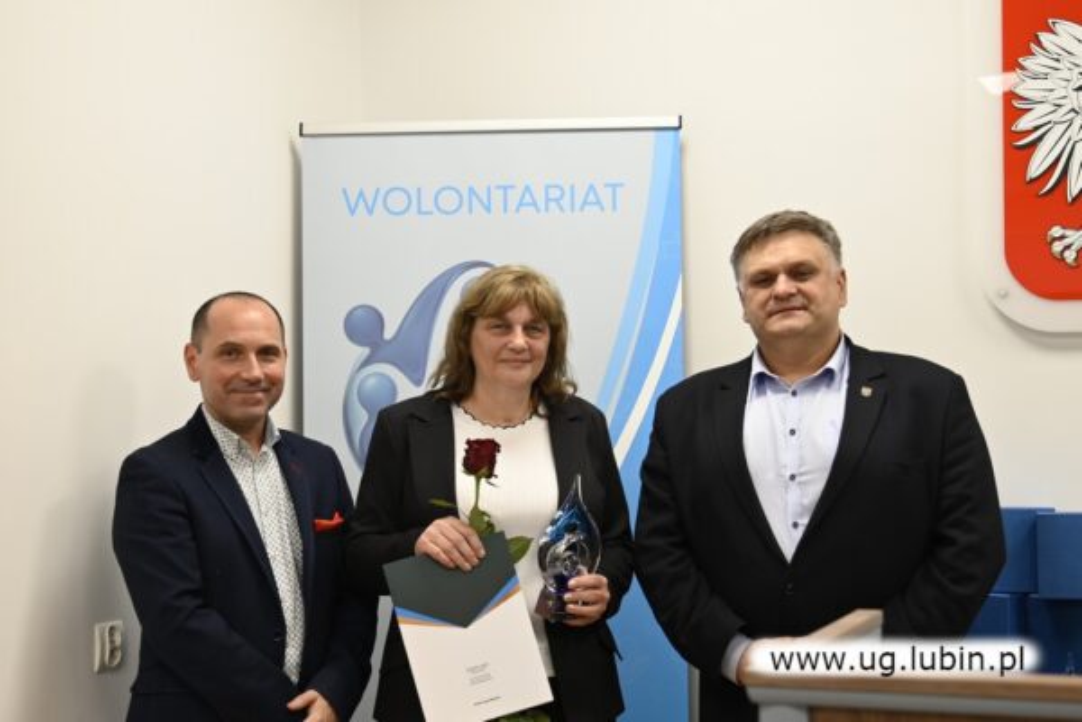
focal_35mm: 60
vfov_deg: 22.6
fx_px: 1803
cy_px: 361
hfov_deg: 33.4
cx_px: 541
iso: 560
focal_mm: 40
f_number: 2.8
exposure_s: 1/125
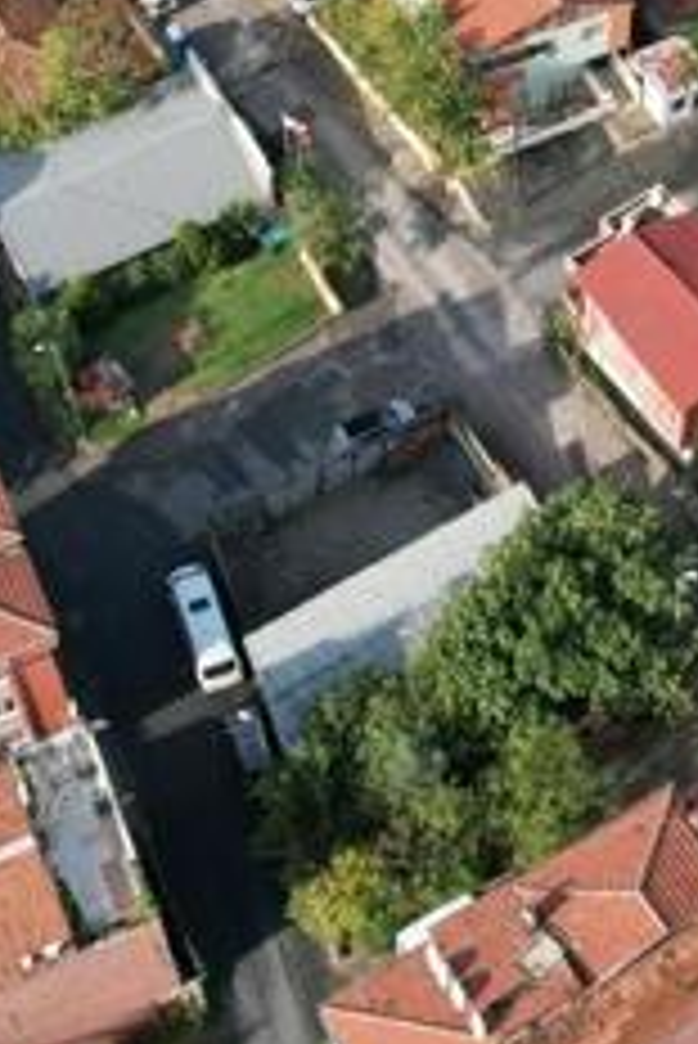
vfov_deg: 26.4
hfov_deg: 18.6
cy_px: 29
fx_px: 2120
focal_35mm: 73
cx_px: 536
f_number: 2.8
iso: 200
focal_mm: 8.38
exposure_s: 1/1250
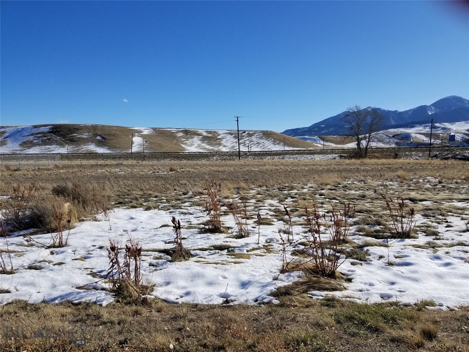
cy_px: 176
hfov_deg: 67.3
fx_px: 352
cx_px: 234
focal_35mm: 26
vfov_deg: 53.1
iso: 50
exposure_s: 1/4640
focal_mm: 4.25
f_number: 1.7
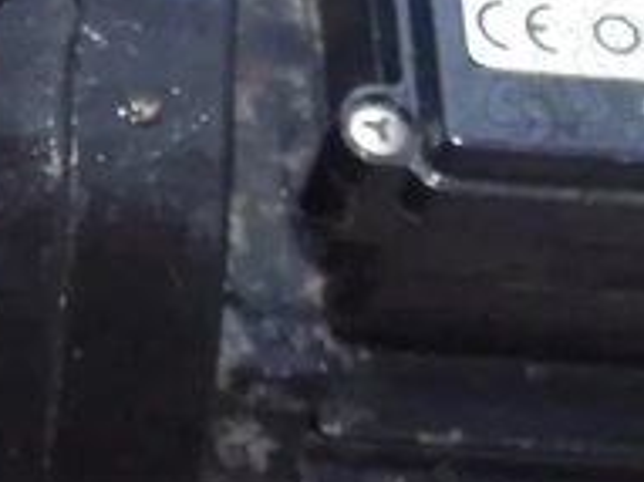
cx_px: -199
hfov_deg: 16.2
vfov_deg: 12.6
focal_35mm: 115
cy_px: -67
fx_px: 2138
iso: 640
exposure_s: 1/45
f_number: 3.1
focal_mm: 4
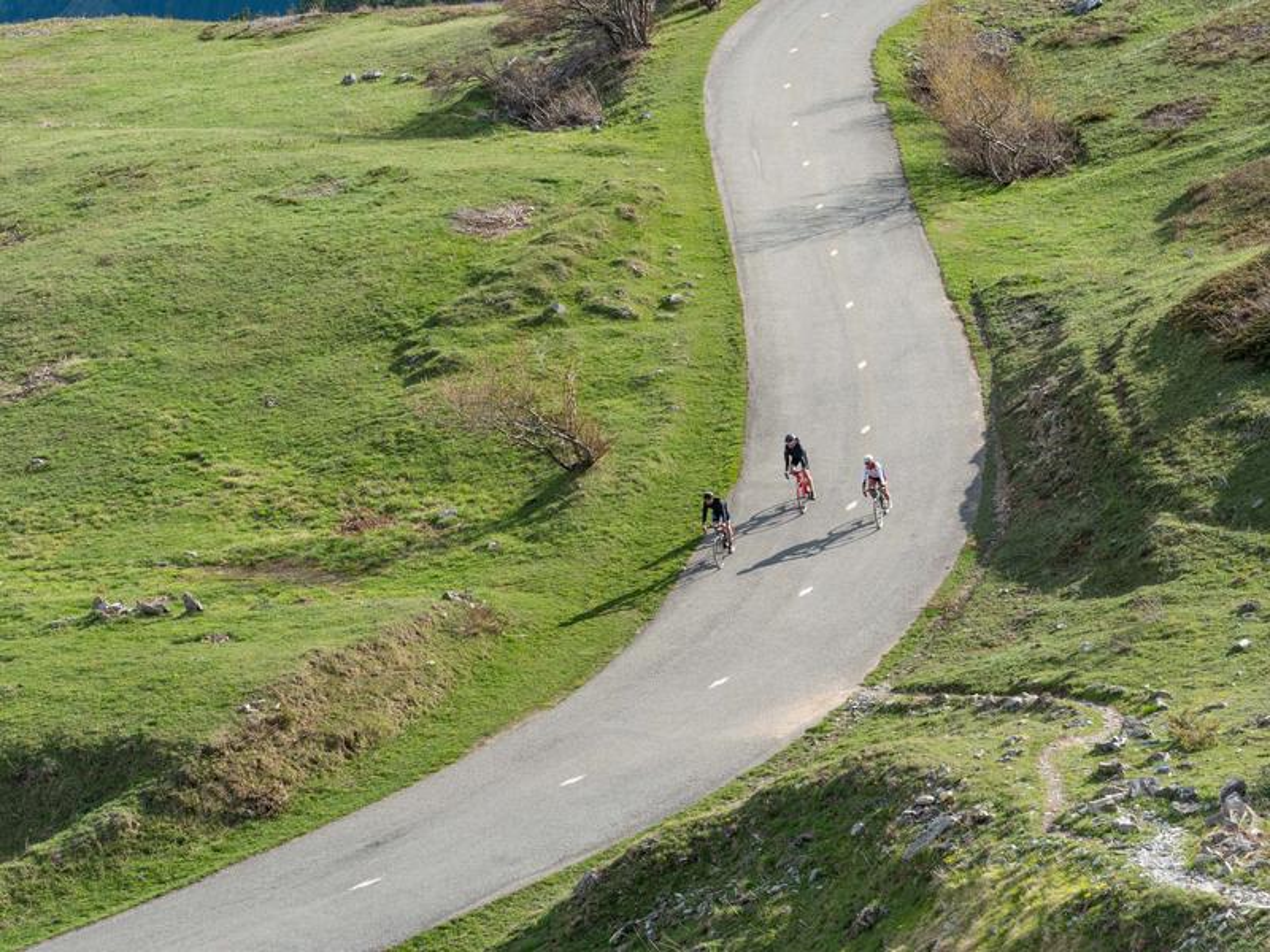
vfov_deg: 12.1
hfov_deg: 16.1
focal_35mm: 122
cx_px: 635
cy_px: 476
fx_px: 4476
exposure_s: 1/160
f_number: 11
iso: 200
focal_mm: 56
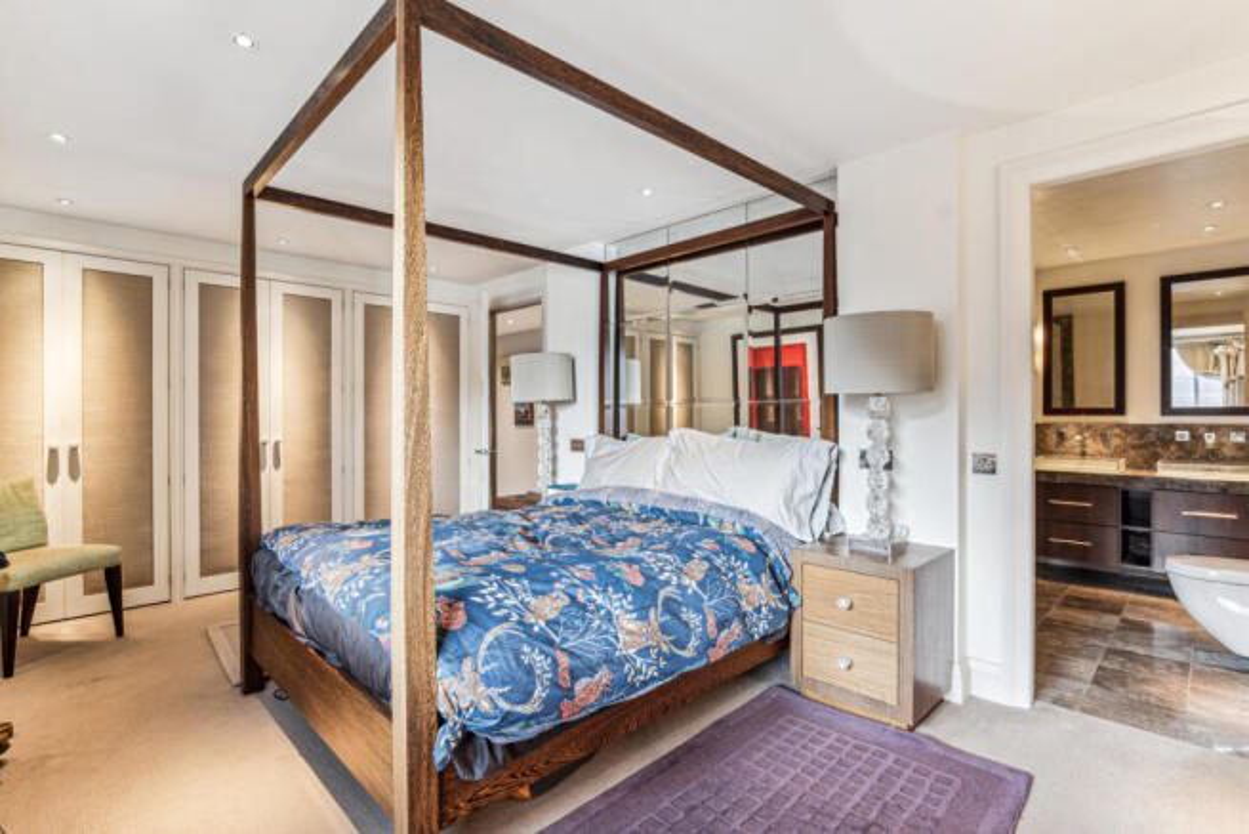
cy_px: 417
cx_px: 624
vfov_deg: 73.8
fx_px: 555
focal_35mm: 16
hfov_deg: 96.7
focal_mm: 16
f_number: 11
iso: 400
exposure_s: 1/8
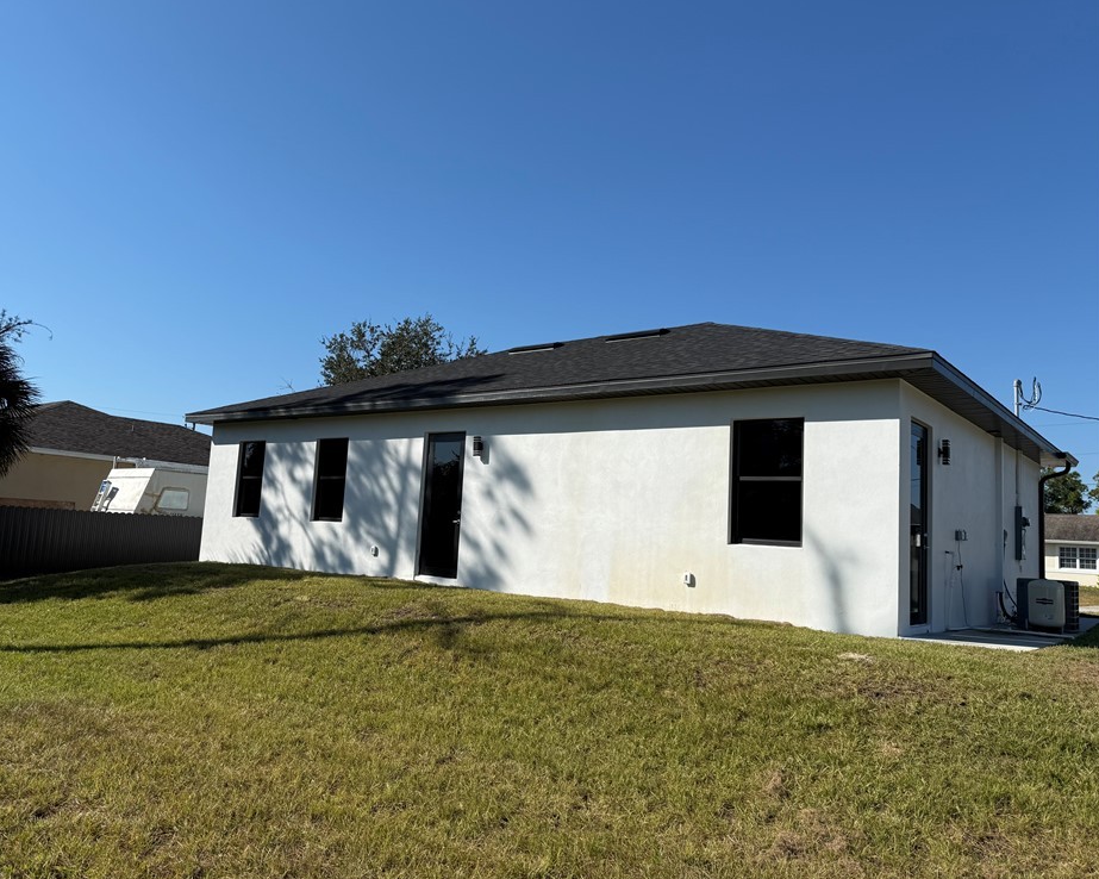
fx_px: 846
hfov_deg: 65.9
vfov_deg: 54.9
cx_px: 495
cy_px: 436
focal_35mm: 26
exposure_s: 1/6173
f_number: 1.78
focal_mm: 6.76
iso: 80
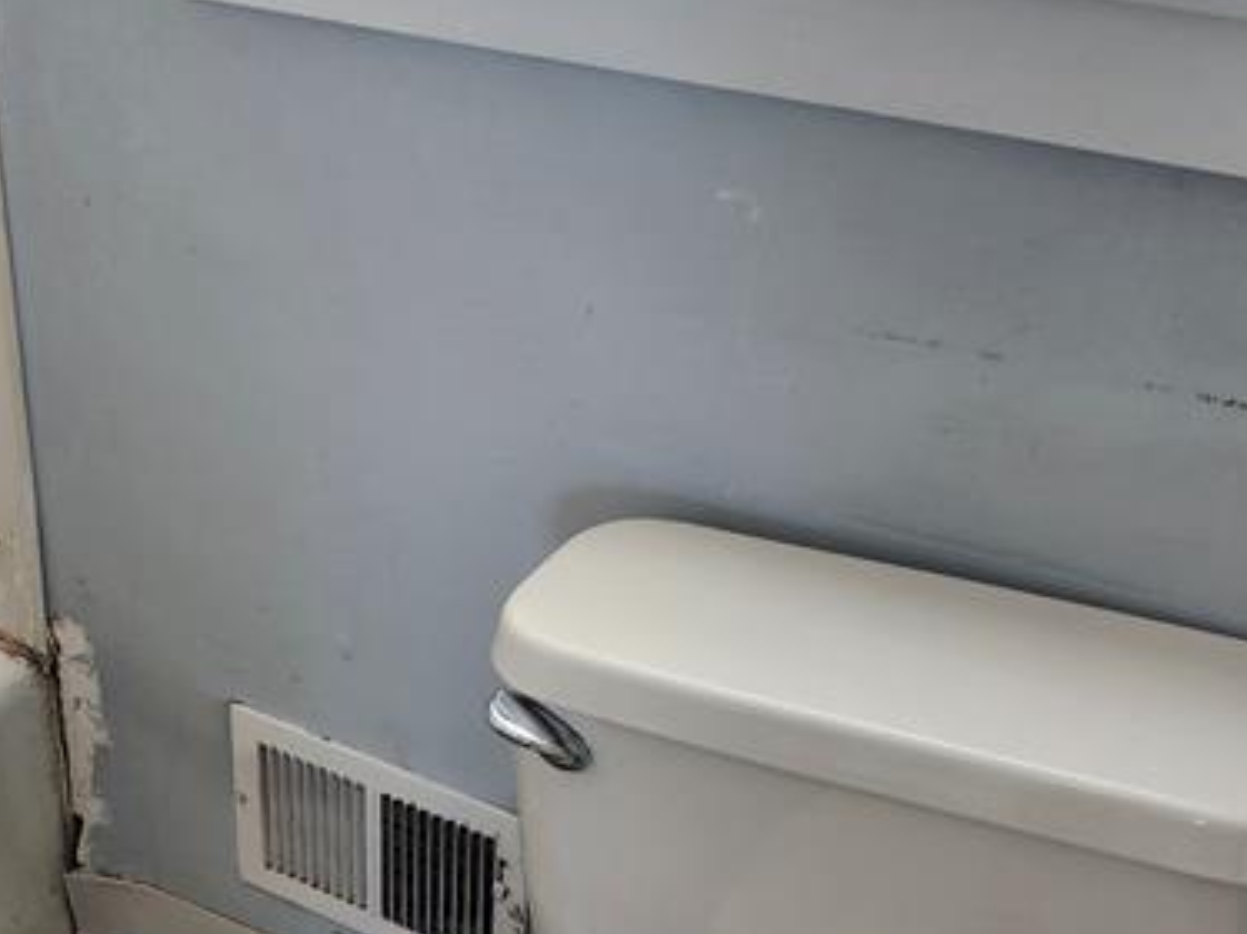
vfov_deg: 22.6
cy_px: 874
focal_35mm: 63
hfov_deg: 29.3
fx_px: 2268
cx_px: 90
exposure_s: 1/120
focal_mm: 5.54
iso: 400
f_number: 1.8
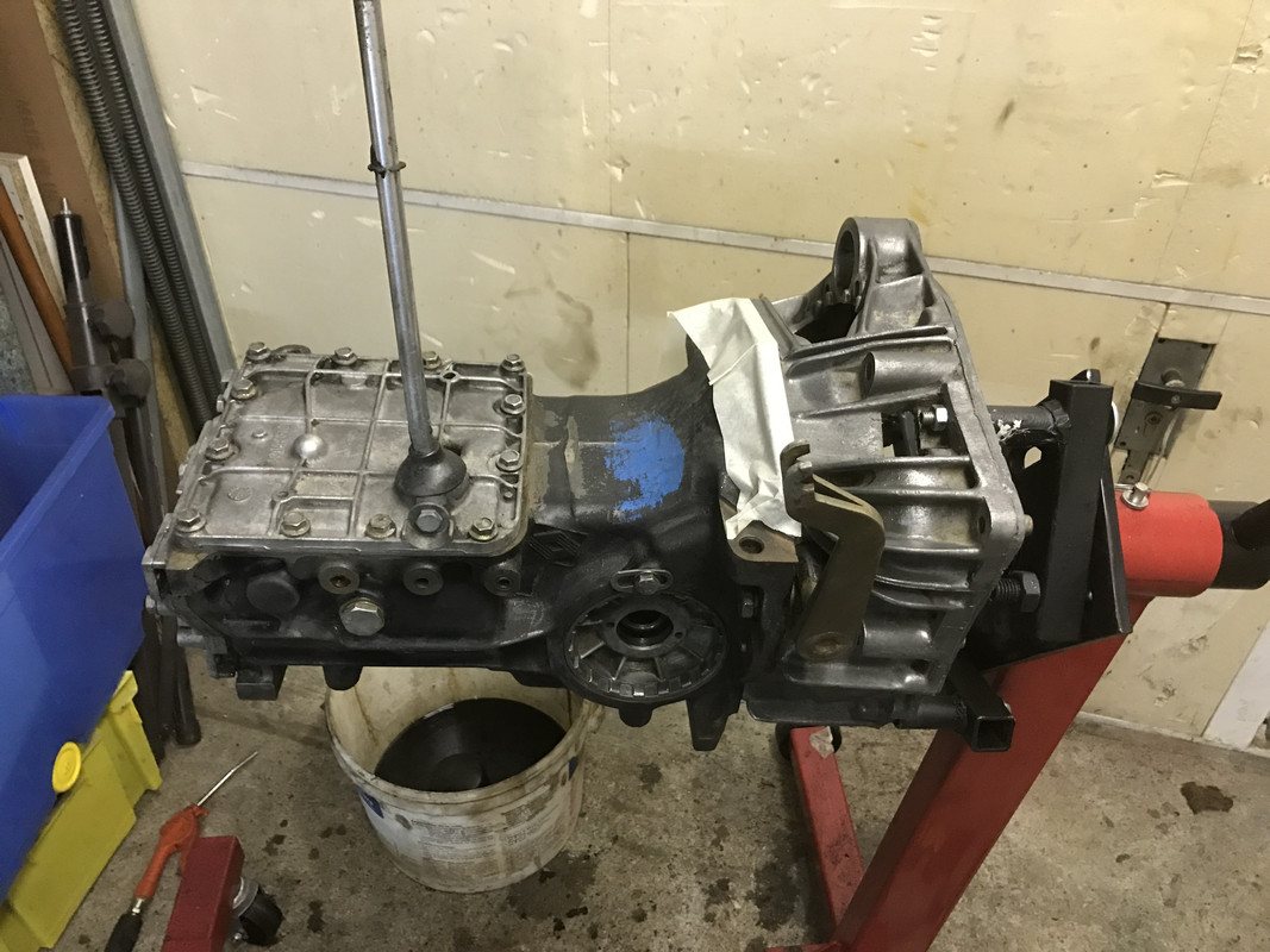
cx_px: 635
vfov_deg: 49.7
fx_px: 1027
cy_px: 476
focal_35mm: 28
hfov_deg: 63.4
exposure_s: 1/14
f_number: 1.8
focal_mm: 3.99
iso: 100
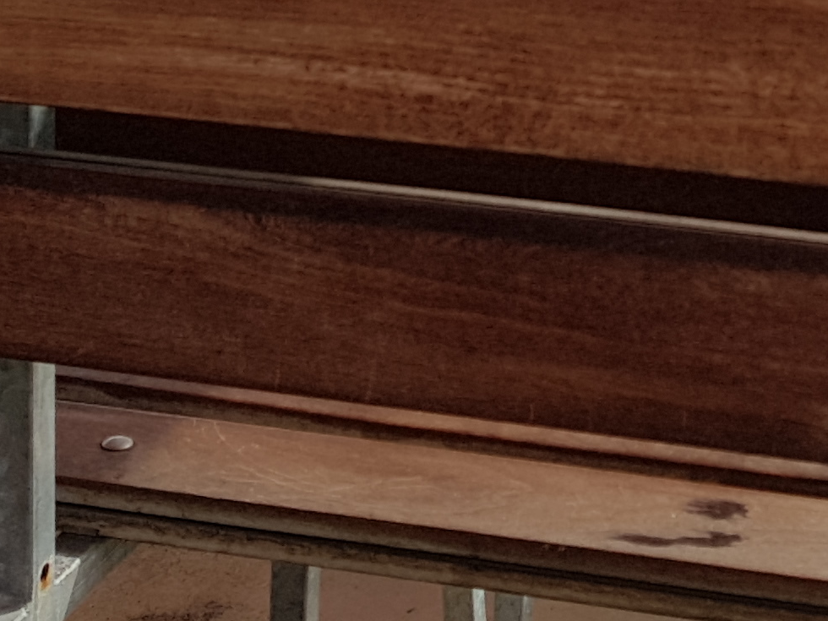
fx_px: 2559
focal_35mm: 107
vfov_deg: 12.4
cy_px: -582
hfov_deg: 18.1
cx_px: 749
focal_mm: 4.2
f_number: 1.7
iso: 40
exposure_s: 1/2184
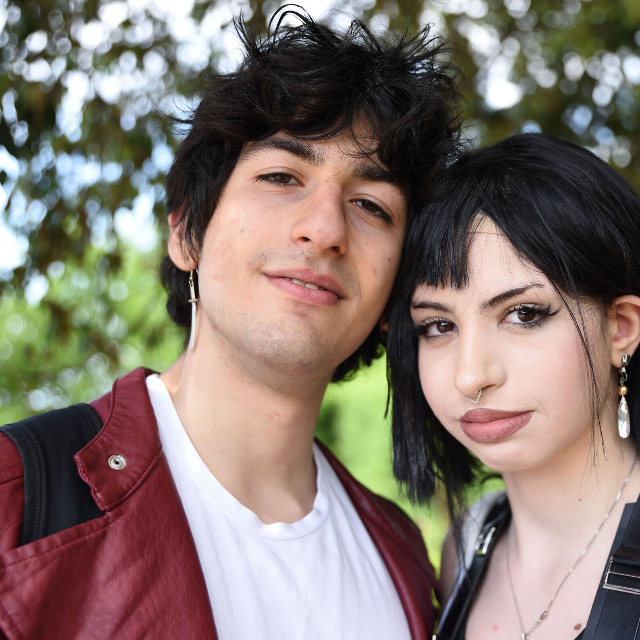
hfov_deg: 31.5
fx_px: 1130
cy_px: 319
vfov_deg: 31.6
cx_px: 400
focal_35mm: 54
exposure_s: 1/250
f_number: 2.8
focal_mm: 42
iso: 160
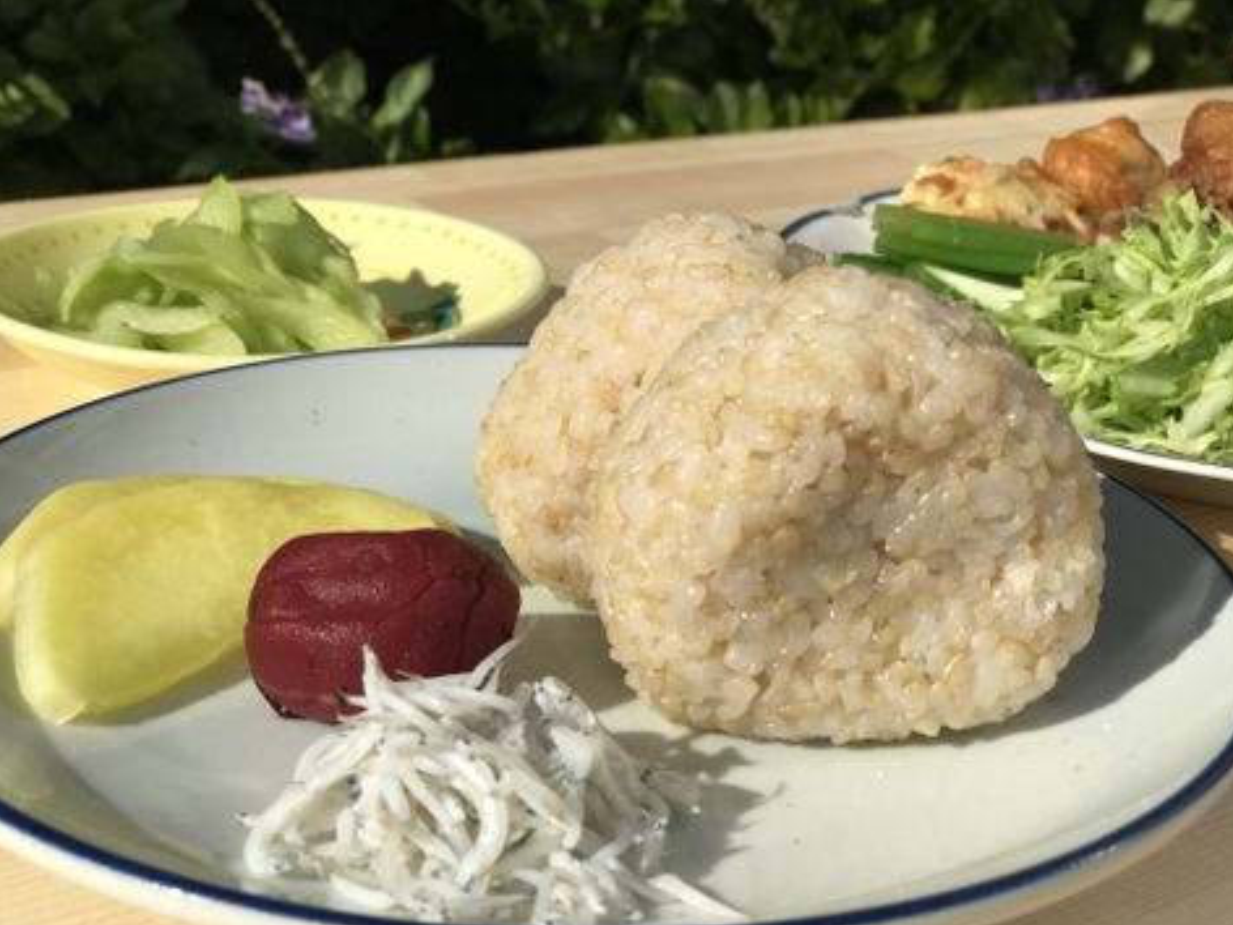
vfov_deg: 25.2
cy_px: 465
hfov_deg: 33.2
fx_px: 2066
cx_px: 619
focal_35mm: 58
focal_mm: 6.6
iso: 20
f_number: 2.8
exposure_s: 1/1996
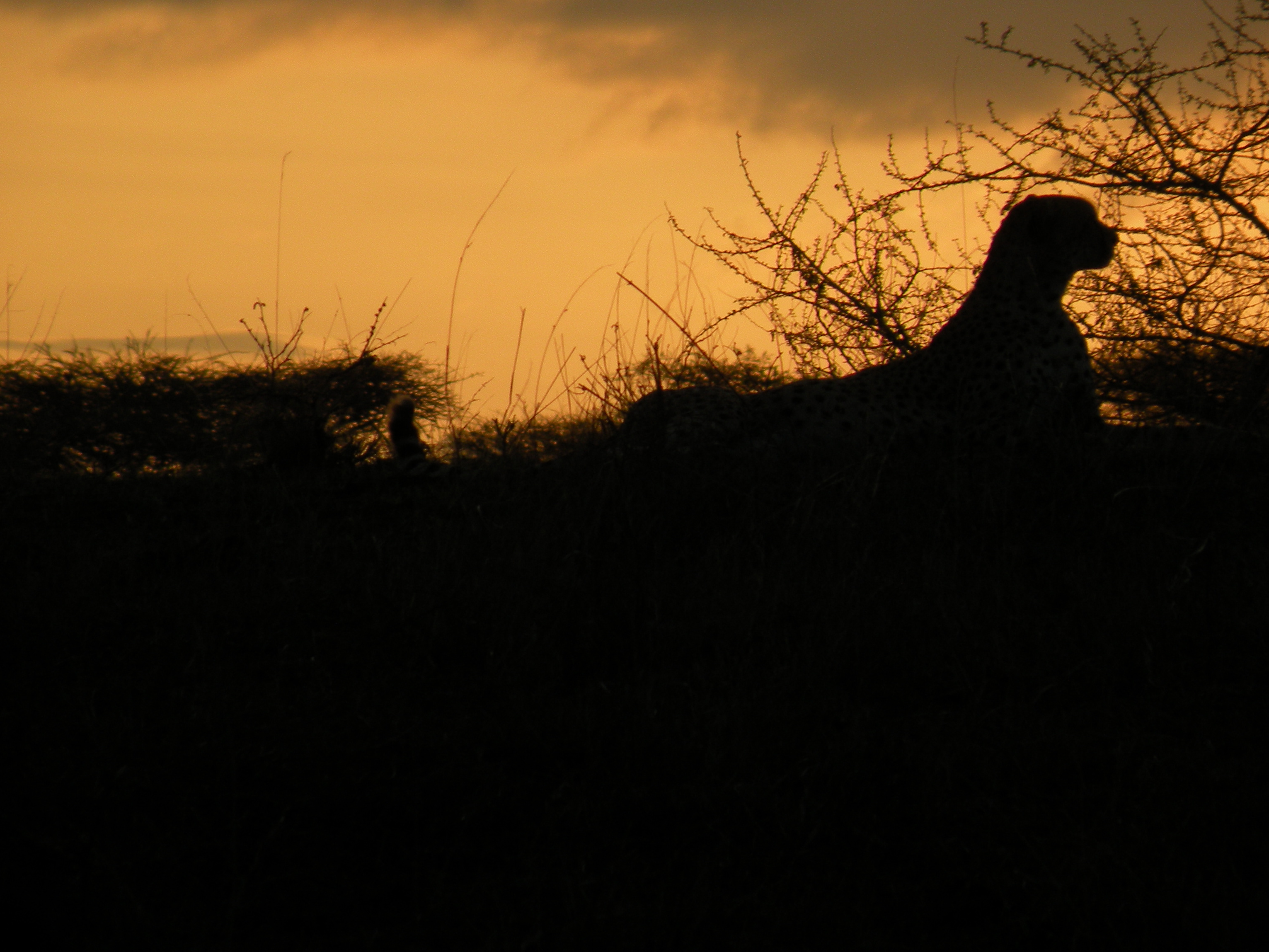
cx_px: 619
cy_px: 405
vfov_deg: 2.6
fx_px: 21227
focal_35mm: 579
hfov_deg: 3.4
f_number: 6.3
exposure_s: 1/428
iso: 64
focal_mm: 84.2
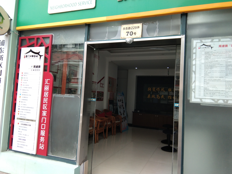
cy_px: 87
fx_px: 208
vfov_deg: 45.4
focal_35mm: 31
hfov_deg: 58.4
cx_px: 116
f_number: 2.2
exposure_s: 1/50
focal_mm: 3.69
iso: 64
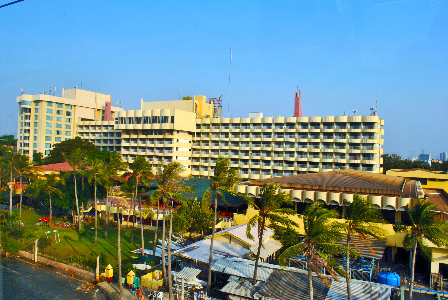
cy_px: 150
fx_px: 336
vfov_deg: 48.1
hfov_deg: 67.3
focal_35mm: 27
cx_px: 224
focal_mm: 18
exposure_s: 1/250
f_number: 10
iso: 320
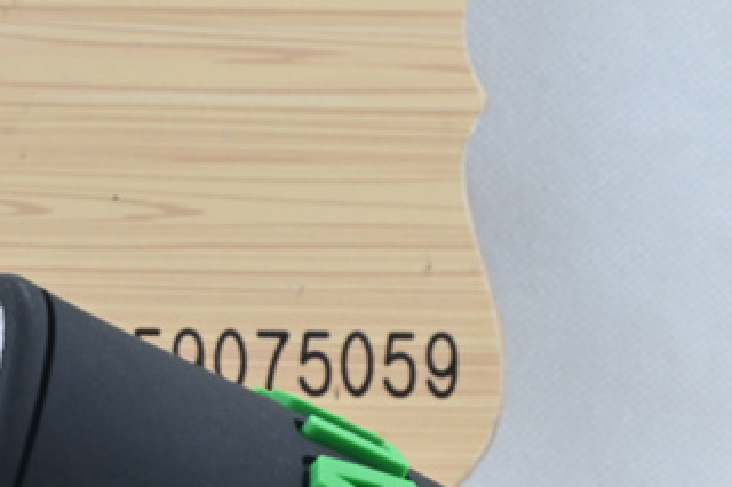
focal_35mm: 172
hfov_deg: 11.7
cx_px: -185
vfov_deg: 7.9
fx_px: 3492
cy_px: 608
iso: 100
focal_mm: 30.5
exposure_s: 1/13
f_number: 10
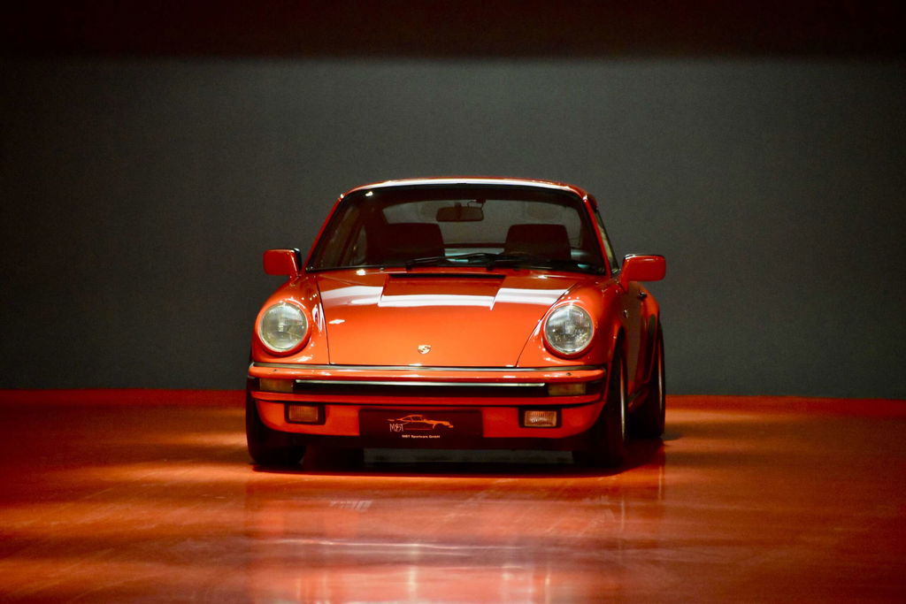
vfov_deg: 6.1
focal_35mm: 225
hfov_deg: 9.1
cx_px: 453
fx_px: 5663
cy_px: 302
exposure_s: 1/125
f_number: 6
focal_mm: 150
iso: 10000
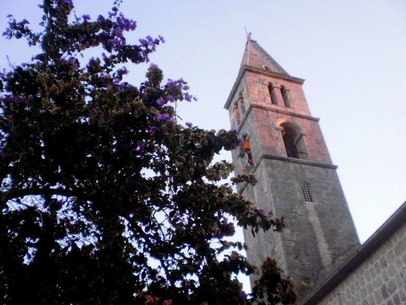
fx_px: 446
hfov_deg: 49.0
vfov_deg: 37.7
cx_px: 203
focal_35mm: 38
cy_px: 152
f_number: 3.1
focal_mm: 6.3
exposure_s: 1/100
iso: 400
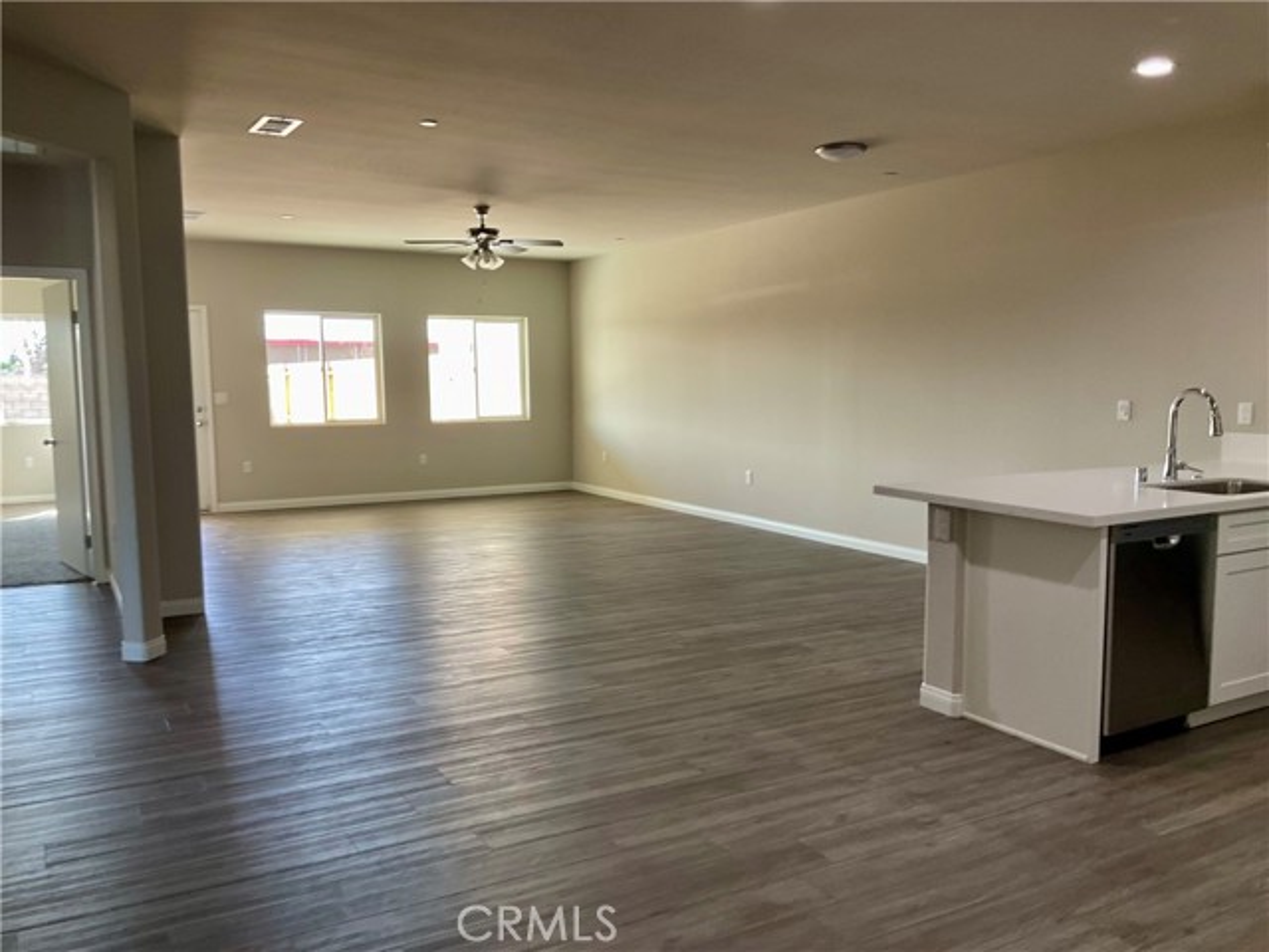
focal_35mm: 29
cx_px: 634
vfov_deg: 48.2
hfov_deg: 61.7
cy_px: 476
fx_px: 1063
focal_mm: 3
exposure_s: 1/60
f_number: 1.8
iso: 40
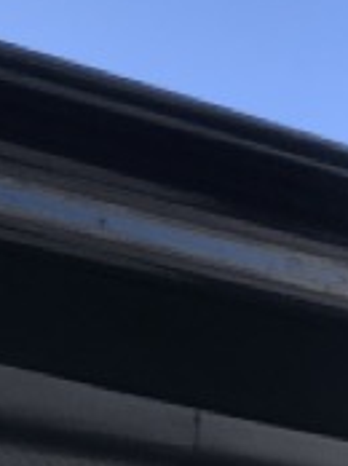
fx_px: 1384
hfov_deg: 13.2
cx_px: -236
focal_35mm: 103
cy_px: 305
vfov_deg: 19.1
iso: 20
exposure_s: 1/466
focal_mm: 3.99
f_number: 1.8
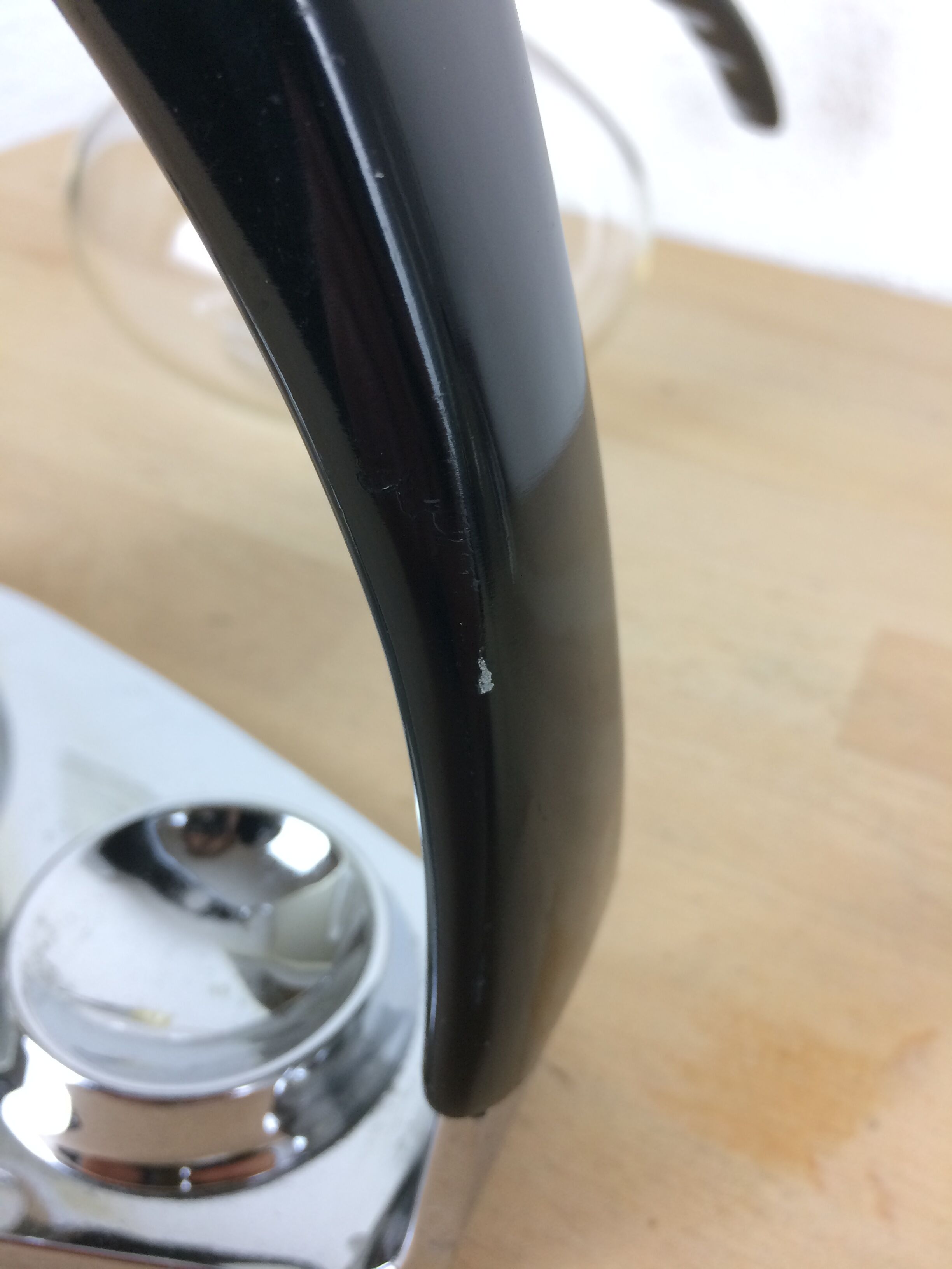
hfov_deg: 48.2
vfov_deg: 61.7
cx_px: 476
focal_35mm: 29
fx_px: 1063
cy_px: 634
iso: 64
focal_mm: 4.15
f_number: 2.2
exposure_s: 1/33
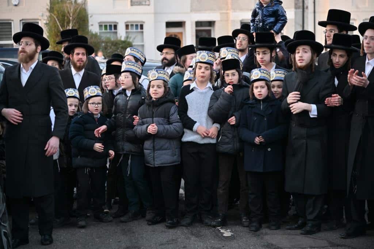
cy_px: 124
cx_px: 187
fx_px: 883
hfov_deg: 23.9
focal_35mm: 85
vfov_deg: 16.1
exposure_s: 1/200
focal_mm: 85
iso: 200
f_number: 4
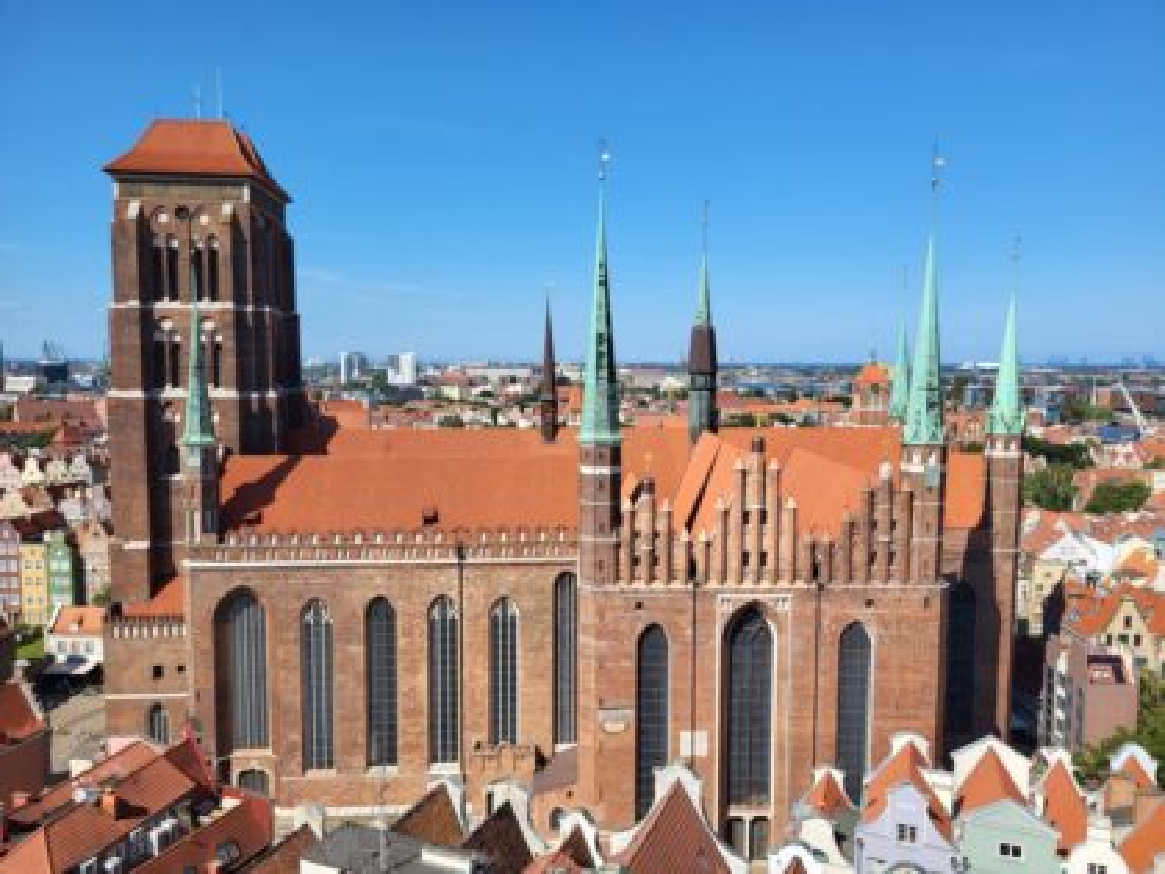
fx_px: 875
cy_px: 437
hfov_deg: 67.3
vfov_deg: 53.1
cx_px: 582
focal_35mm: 26
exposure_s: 1/2222
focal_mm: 5.4
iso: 40
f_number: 1.8
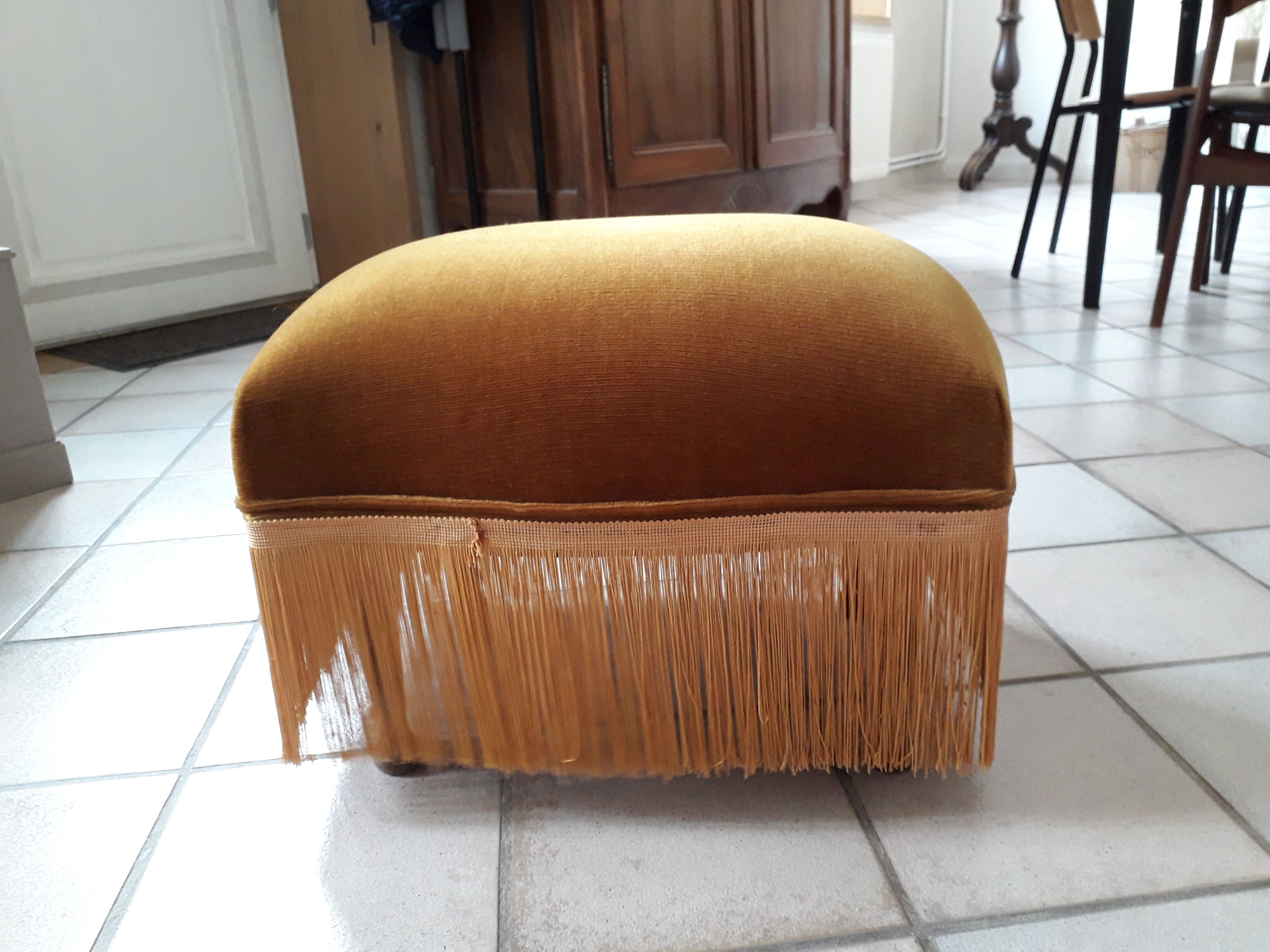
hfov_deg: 65.3
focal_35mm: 27
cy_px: 476
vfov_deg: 51.4
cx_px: 635
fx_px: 991
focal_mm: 3.6
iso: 200
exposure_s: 1/25
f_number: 1.9
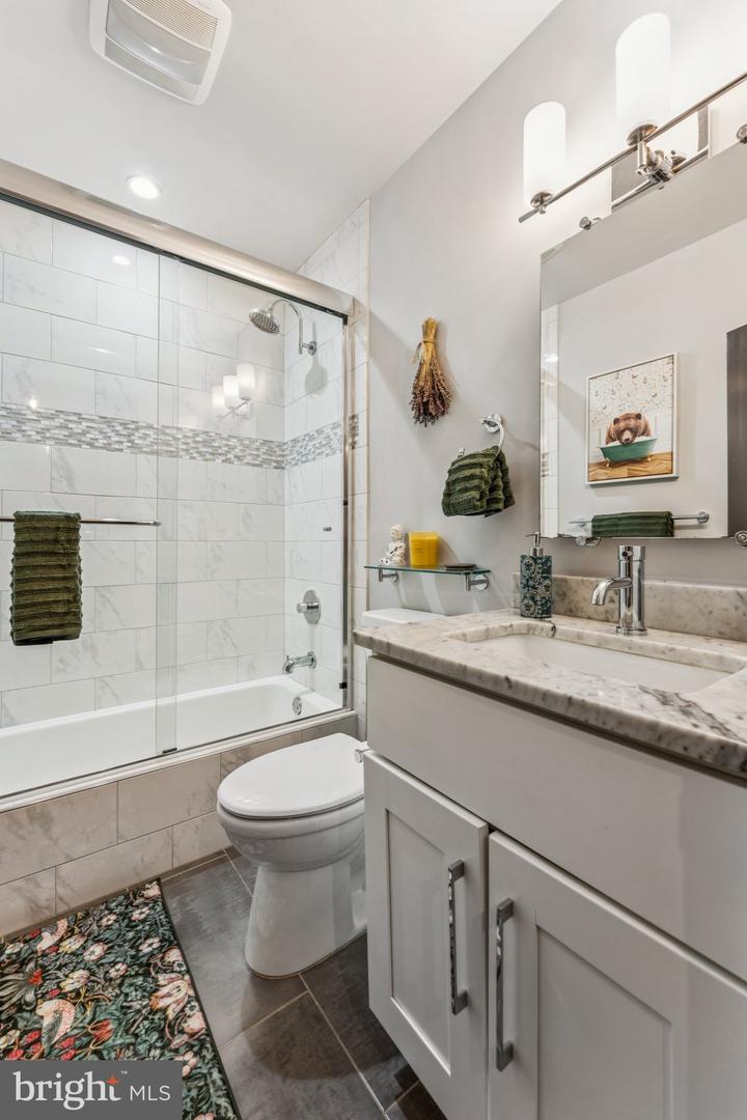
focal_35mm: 14
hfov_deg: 81.2
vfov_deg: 104.3
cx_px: 374
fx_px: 436
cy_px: 560
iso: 200
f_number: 8
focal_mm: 14
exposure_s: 1/8
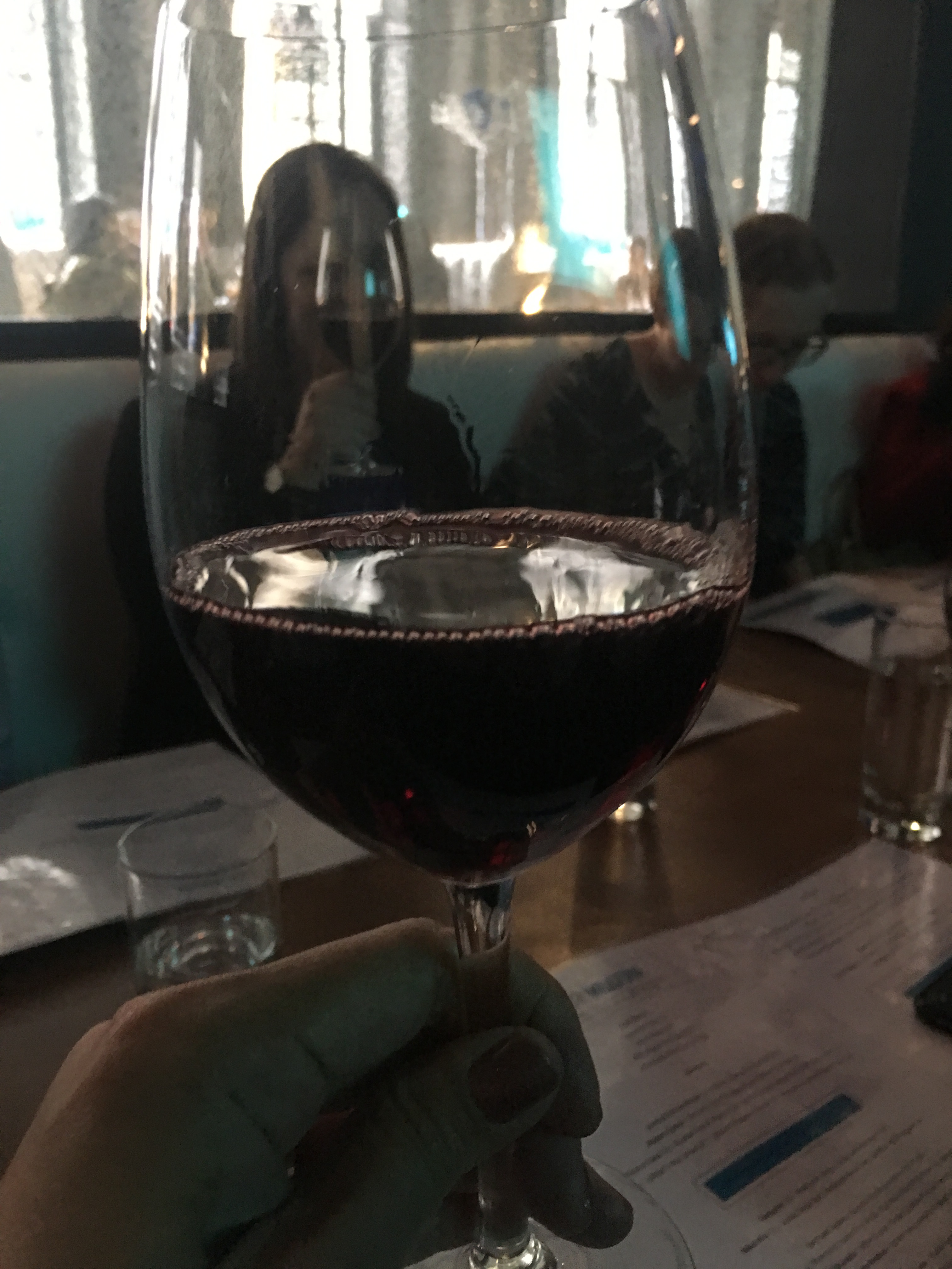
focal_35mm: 29
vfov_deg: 61.7
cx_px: 476
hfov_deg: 48.2
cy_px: 634
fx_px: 1063
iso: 64
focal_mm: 4.15
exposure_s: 1/4
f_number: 2.2
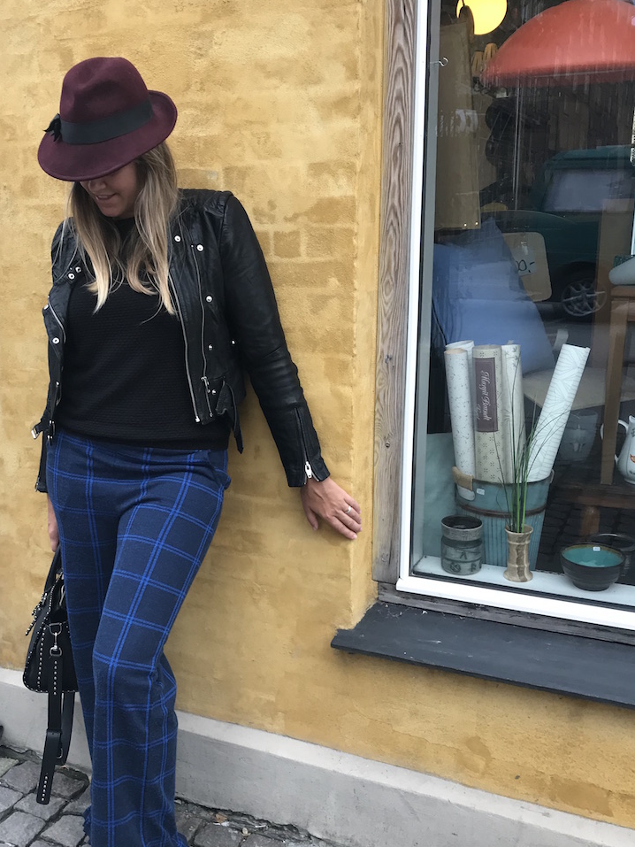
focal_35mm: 39
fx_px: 954
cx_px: 208
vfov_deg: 47.8
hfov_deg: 36.4
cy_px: 447
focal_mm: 3.99
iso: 40
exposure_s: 1/100
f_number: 1.8
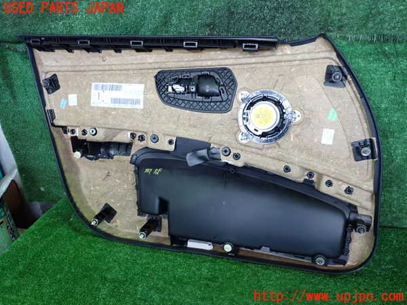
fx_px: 353
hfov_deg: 60.0
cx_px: 204
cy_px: 152
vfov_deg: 46.8
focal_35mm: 30
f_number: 2.3
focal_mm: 5.4
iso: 320
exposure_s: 1/30
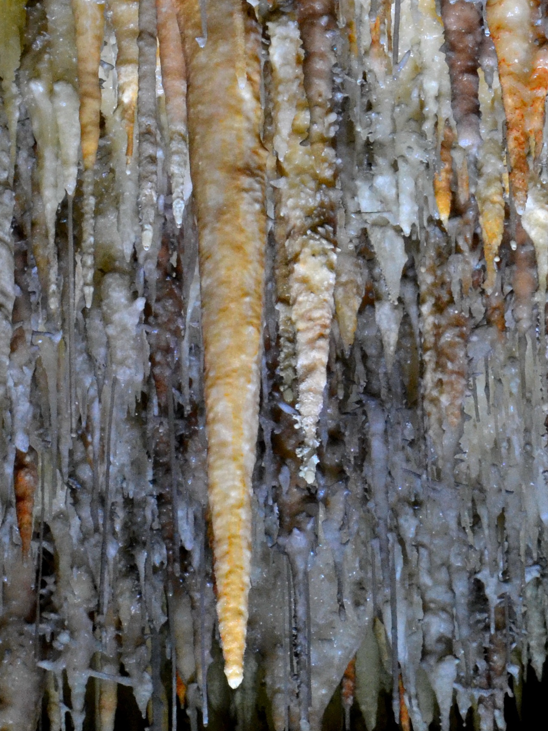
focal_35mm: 213
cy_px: 319
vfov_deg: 9.3
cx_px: 186
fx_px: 4503
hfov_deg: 7.0
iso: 1400
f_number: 13
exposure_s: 4
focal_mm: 55
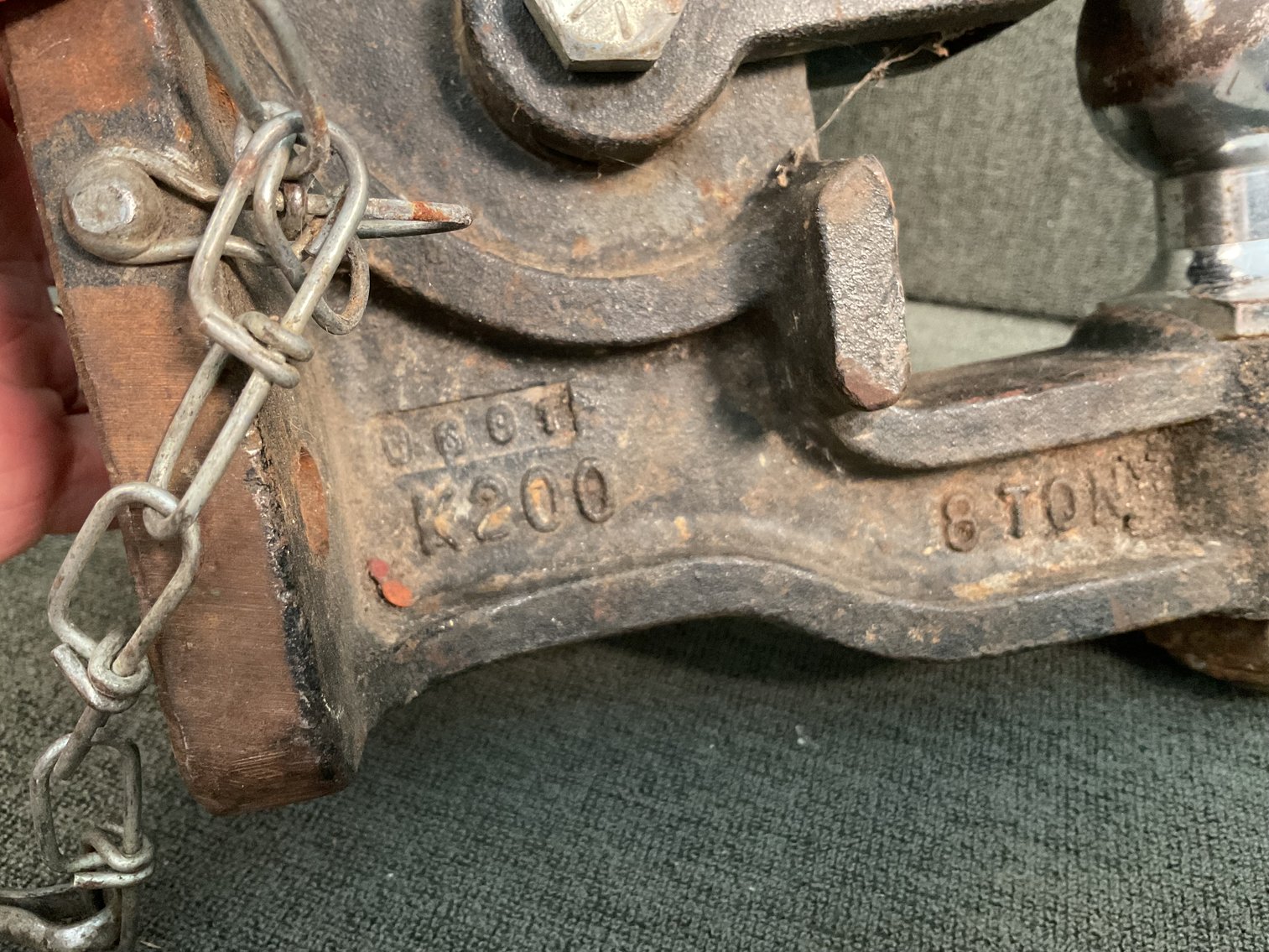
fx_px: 1063
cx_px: 634
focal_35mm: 29
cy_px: 476
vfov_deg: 48.2
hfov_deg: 61.7
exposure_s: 1/30
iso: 500
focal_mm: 3
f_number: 1.8
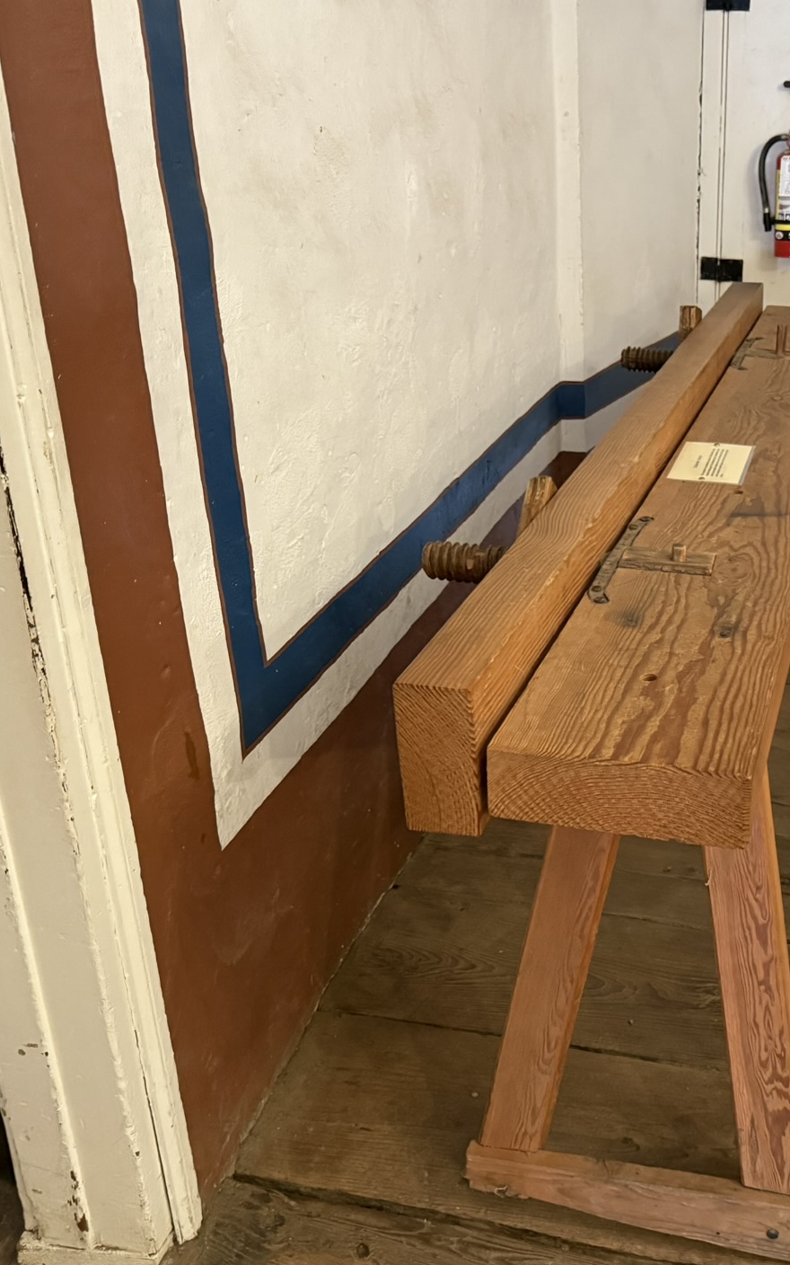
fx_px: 1275
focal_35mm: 37
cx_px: 638
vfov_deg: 52.7
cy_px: 639
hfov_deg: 33.4
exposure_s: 1/40
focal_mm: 6.76
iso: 1000
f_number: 1.78
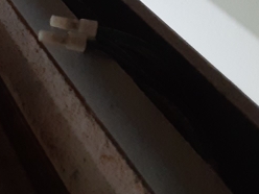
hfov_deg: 19.4
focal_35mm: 89
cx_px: -120
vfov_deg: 15.4
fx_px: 666
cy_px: -90
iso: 250
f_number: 1.9
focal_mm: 2.91
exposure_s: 1/50
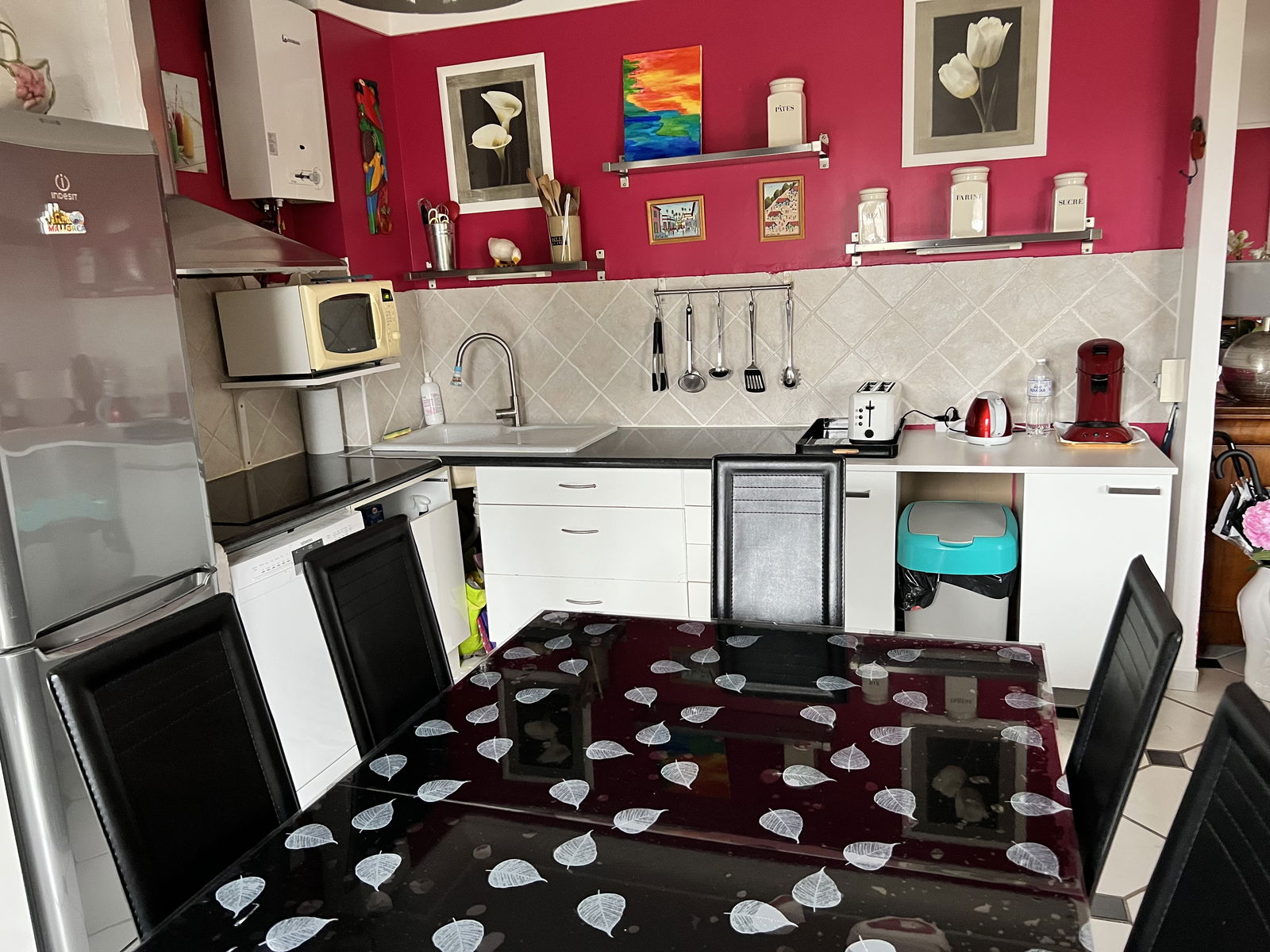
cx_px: 635
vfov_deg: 53.1
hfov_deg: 67.3
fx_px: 954
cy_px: 476
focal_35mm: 26
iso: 320
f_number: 1.5
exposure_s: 1/60
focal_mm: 5.7
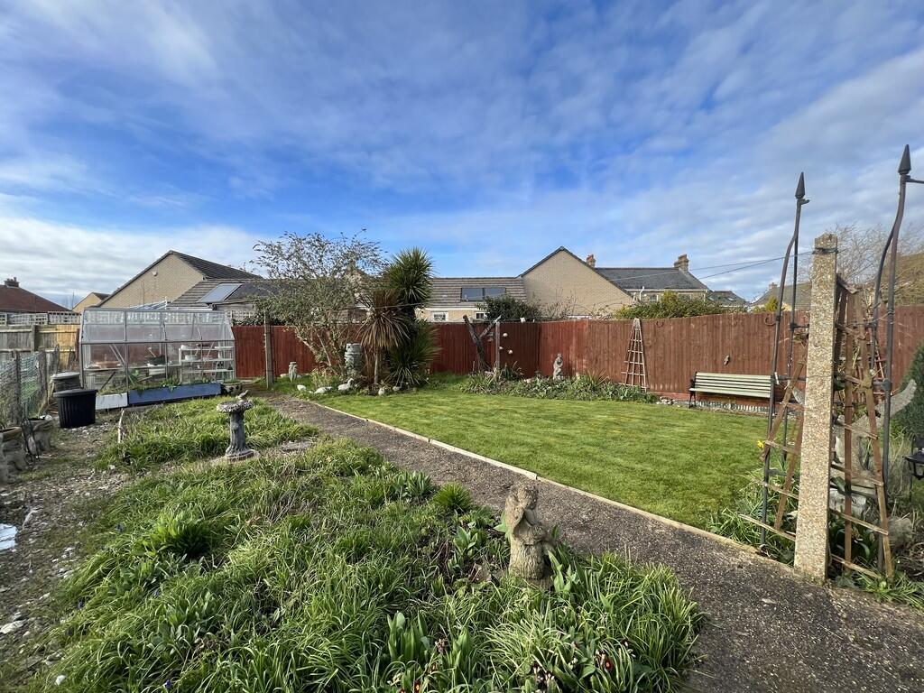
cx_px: 462
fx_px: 347
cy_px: 346
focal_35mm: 13
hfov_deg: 106.2
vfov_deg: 89.9
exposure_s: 1/579
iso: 32
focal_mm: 1.57
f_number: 1.8
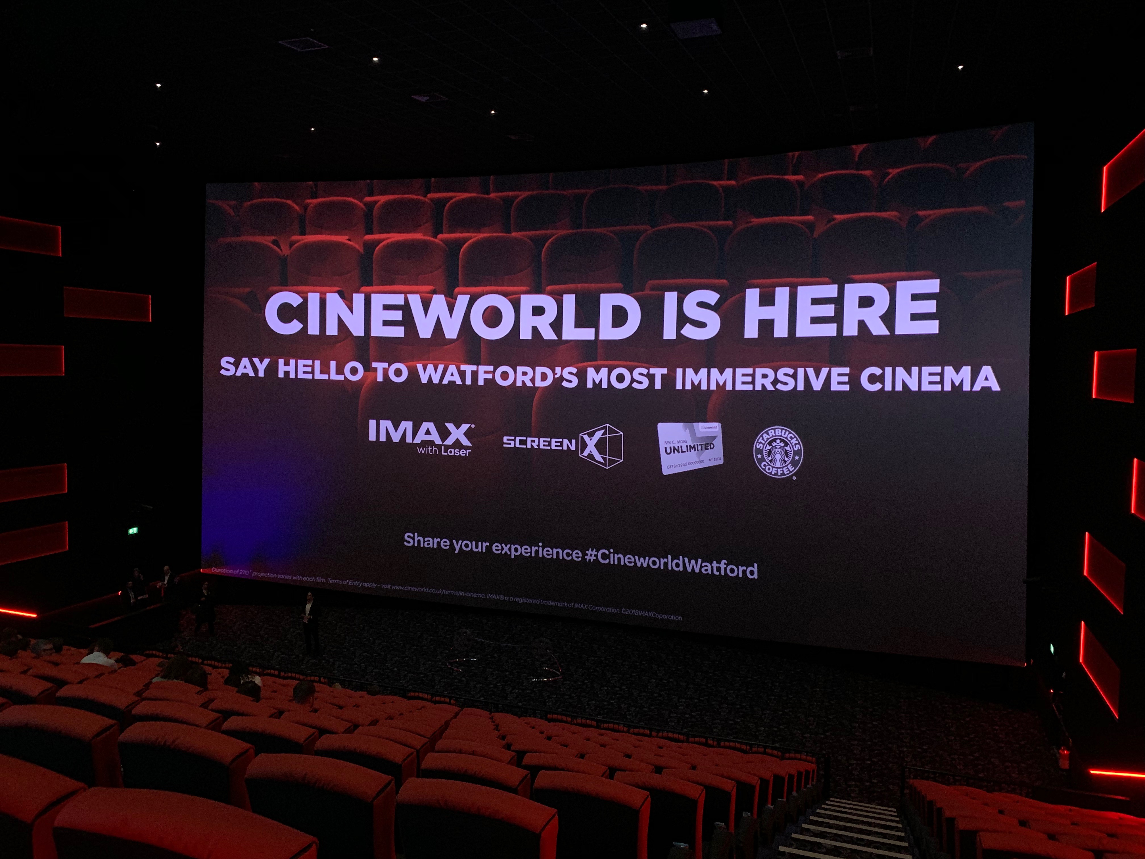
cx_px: 572
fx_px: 860
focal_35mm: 26
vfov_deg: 53.1
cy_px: 430
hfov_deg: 67.3
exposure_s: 1/27
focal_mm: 4.25
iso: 400
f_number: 1.8
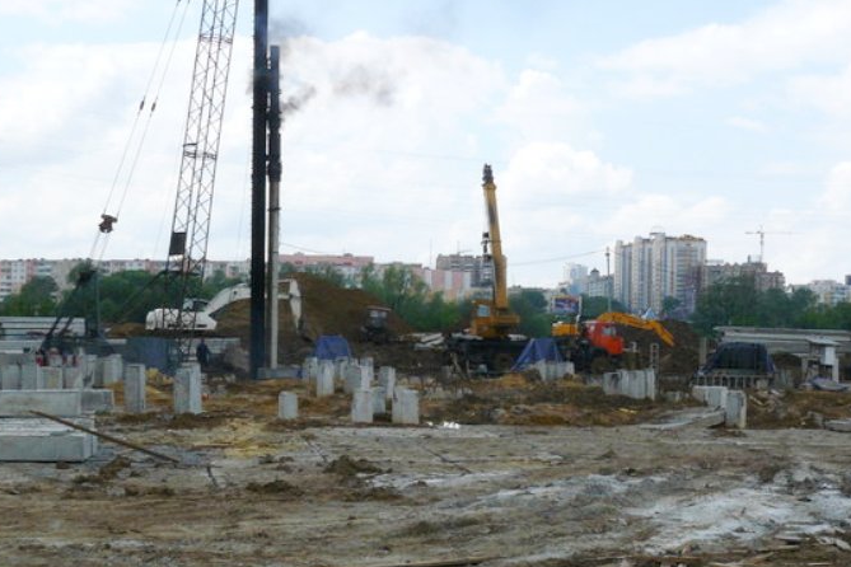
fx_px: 1324
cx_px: 474
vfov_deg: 24.2
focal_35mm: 56
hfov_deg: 35.6
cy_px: 322
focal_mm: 6
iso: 100
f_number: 5.6
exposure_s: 1/320
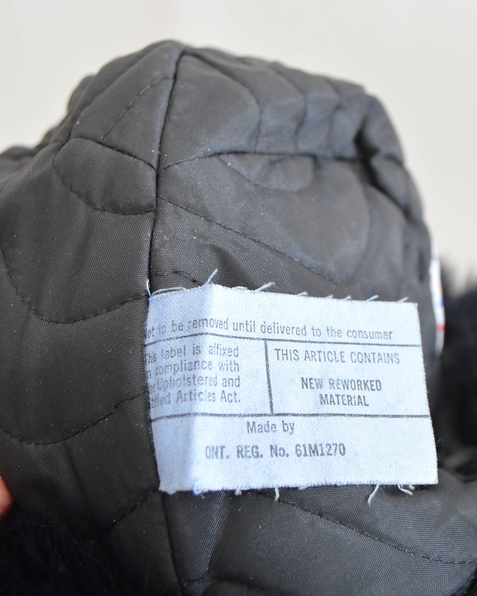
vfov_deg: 33.6
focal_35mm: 56
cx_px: 292
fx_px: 988
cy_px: 298
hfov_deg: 27.1
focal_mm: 26
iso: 200
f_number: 5
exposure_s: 1/200
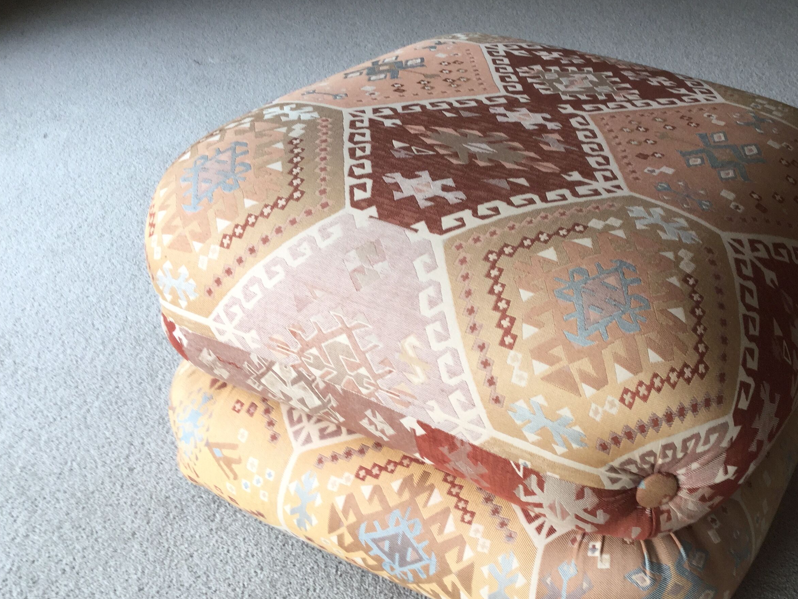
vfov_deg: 33.6
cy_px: 321
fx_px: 991
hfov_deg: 43.2
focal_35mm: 43
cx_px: 533
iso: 32
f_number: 2.4
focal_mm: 3.3
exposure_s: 1/100
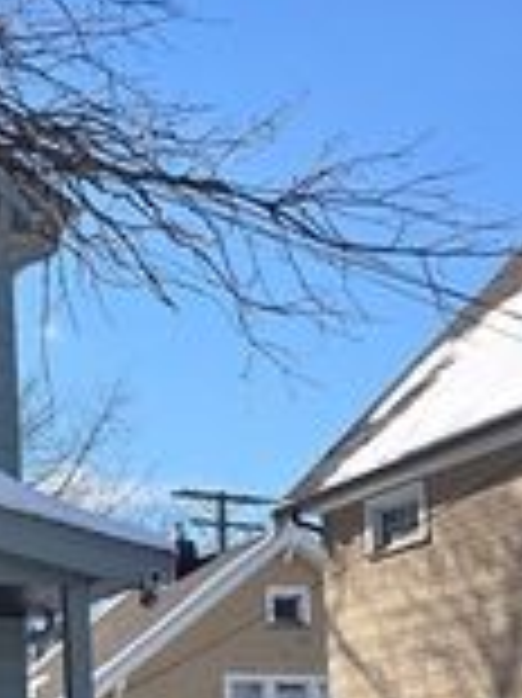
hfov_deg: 13.3
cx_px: -436
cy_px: 655
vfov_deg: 19.4
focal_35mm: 99
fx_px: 1993
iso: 12
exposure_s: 1/850
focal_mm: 6.3
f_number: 1.7
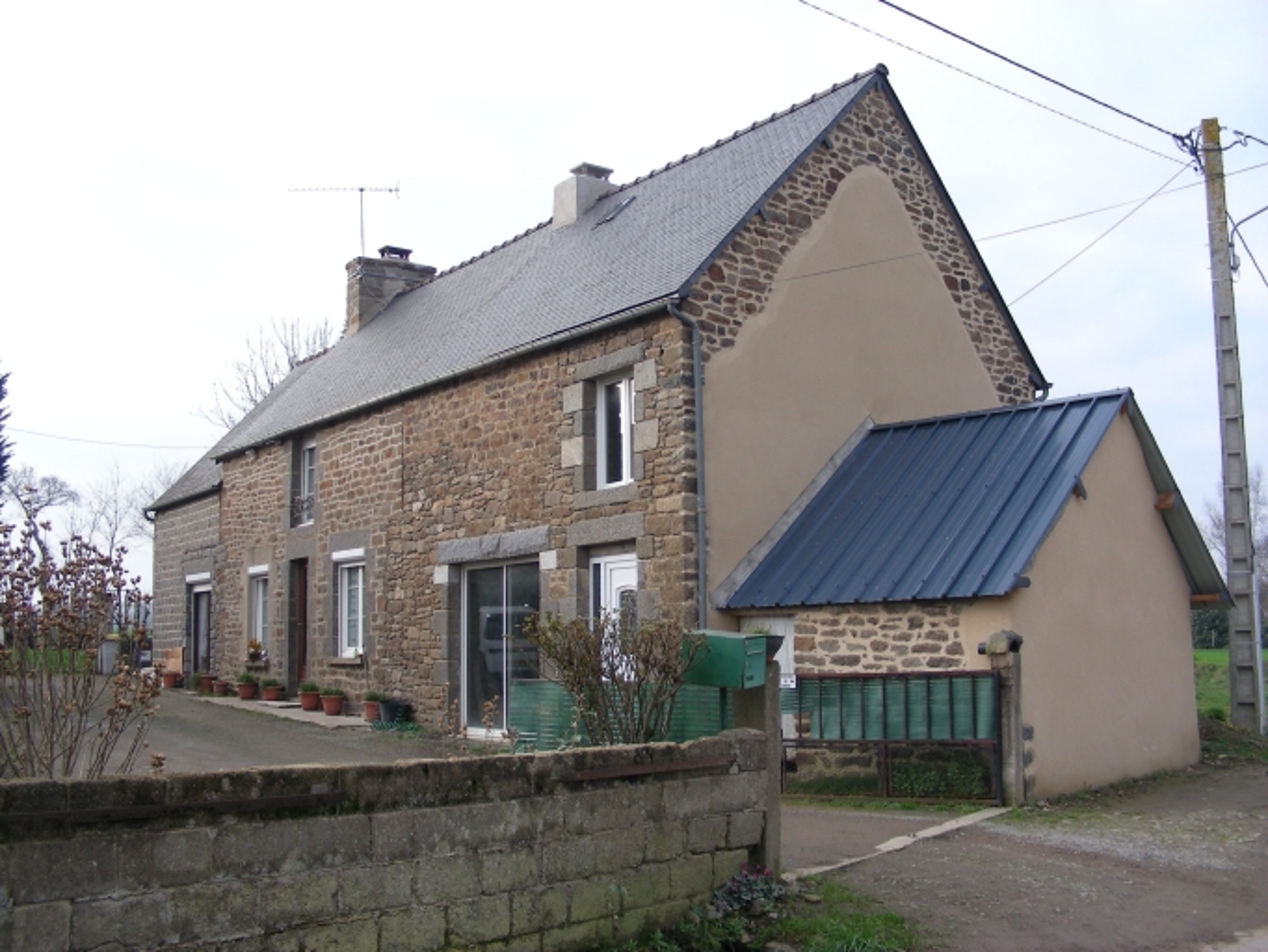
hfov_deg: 49.0
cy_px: 476
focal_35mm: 38
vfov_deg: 37.7
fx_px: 1392
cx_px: 634
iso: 50
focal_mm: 6.3
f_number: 3.5
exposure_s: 1/130
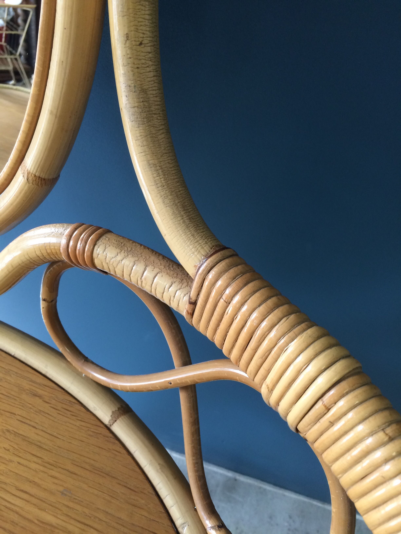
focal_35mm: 29
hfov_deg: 48.2
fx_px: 448
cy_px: 267
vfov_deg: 61.7
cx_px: 200
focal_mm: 4.15
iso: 64
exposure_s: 1/33
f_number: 2.2
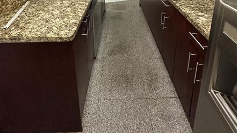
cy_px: -20
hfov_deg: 83.9
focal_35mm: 21
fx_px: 132
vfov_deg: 40.6
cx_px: 120
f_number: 2.2
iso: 500
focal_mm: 2.22
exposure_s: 1/60
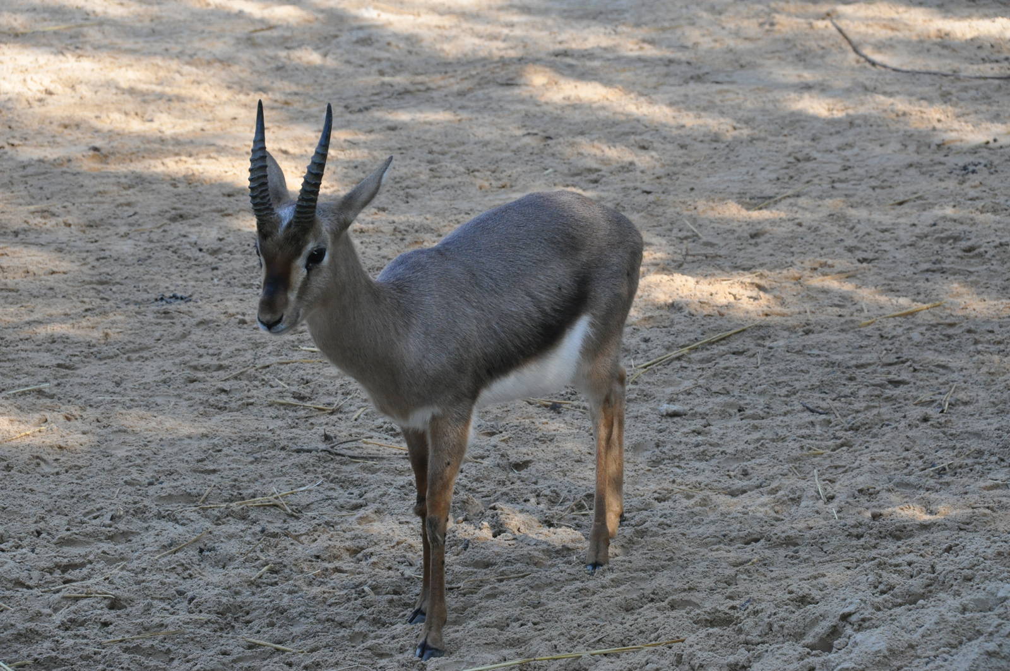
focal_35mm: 188
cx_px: 505
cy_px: 336
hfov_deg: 11.0
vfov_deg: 7.3
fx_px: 5254
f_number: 10
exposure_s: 1/400
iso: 1000
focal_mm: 125
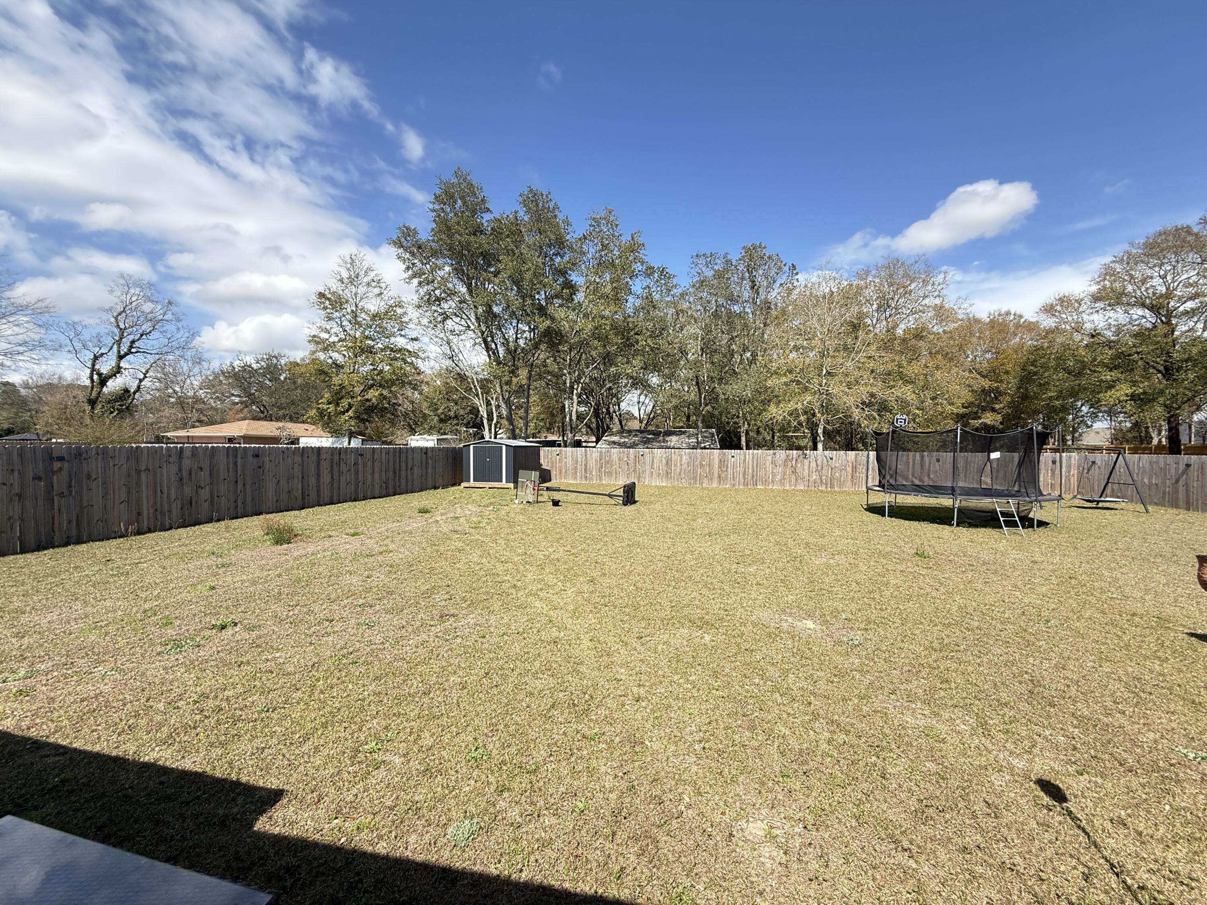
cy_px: 452
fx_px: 488
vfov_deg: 85.7
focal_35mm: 14
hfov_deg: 102.1
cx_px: 604
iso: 50
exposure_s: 1/942
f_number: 2.2
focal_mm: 2.22
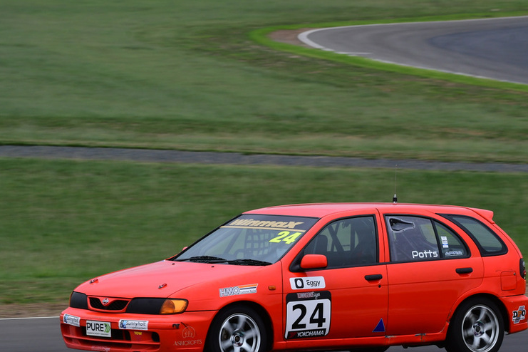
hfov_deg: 6.4
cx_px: 281
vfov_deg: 4.2
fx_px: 4752
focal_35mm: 324
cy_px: 188
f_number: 10
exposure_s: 1/200
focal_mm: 200
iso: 640
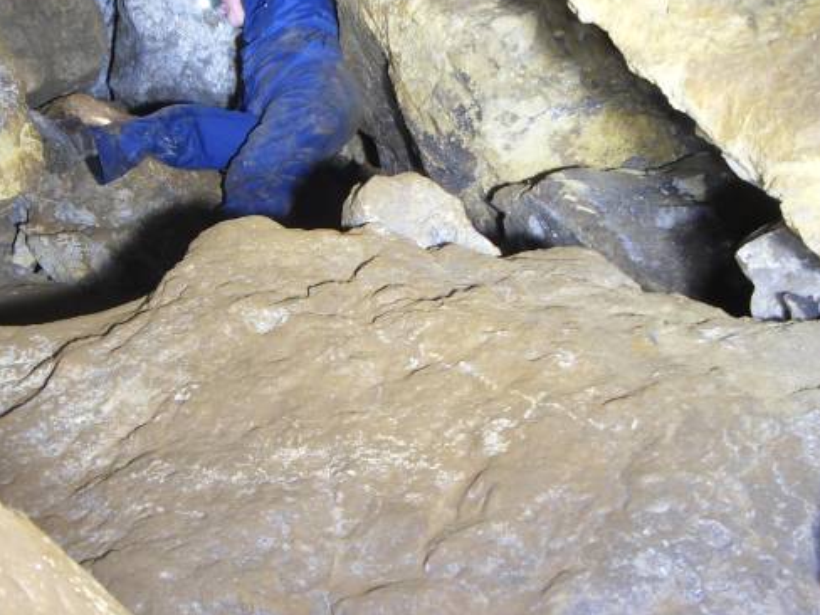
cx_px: 255
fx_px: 1516
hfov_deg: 30.0
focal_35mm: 64
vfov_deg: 22.9
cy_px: 262
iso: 80
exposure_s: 6
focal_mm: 6.6
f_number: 3.5
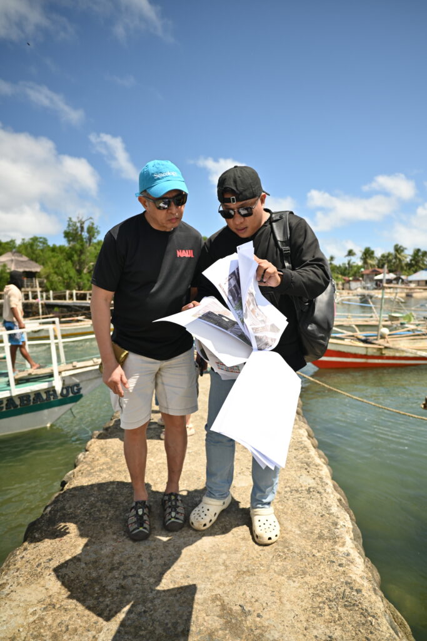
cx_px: 214
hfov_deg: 61.9
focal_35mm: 20
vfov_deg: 84.0
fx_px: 356
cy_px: 320
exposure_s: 1/2000
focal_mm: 20
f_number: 2.8
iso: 100
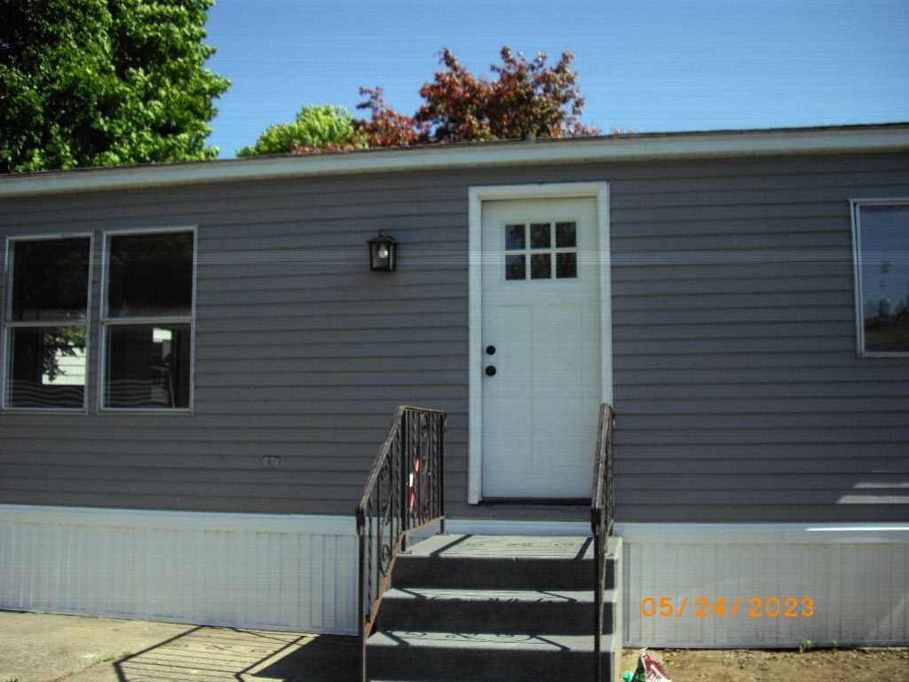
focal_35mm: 38
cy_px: 341
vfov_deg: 37.7
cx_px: 454
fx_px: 998
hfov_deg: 49.0
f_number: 2.8
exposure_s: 1/320
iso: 64
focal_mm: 7.9
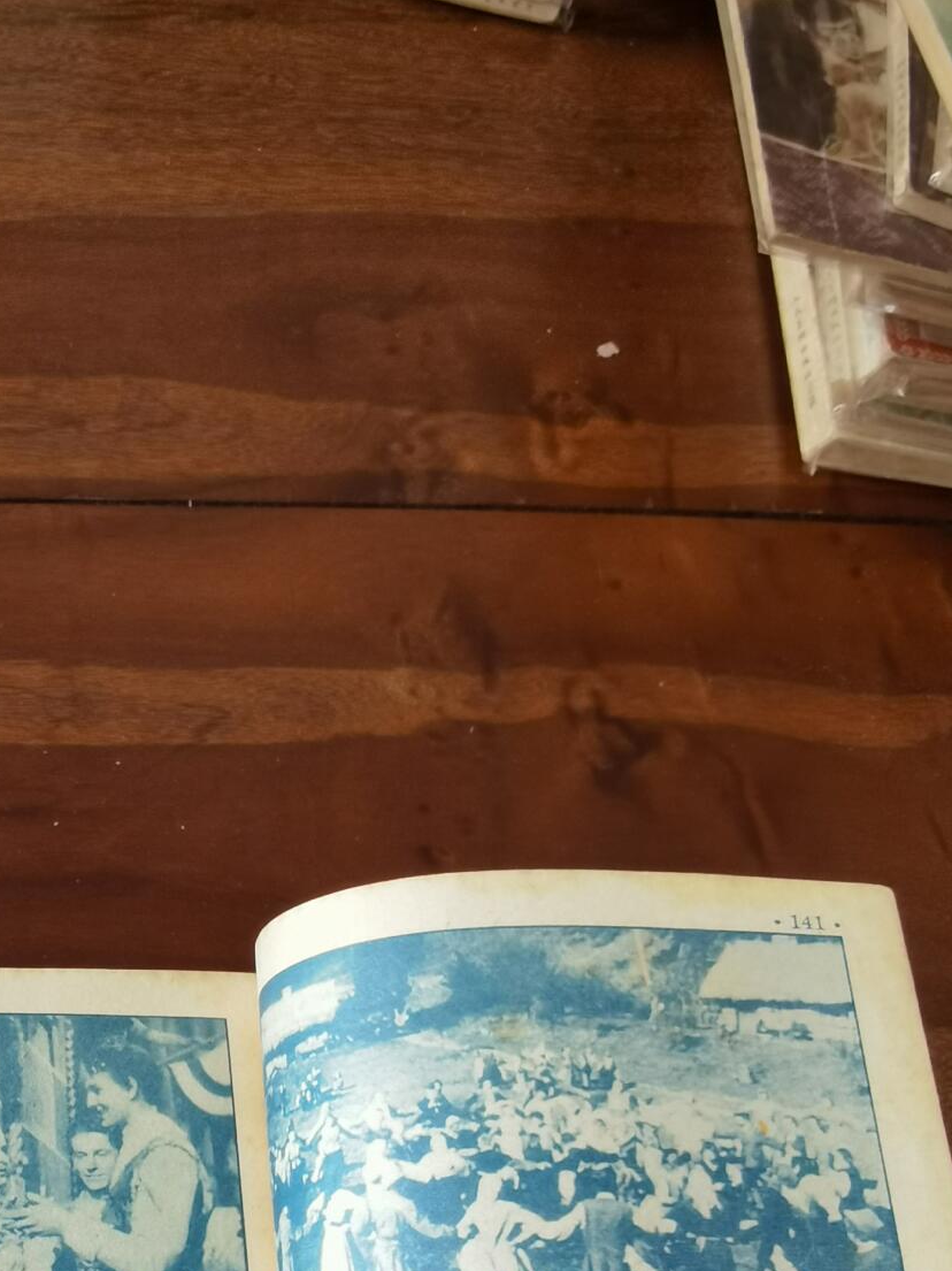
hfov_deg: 32.4
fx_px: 1614
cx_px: 266
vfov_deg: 41.2
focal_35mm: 44
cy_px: 1014
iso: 80
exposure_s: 1/60
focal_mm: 2.26
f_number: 2.2
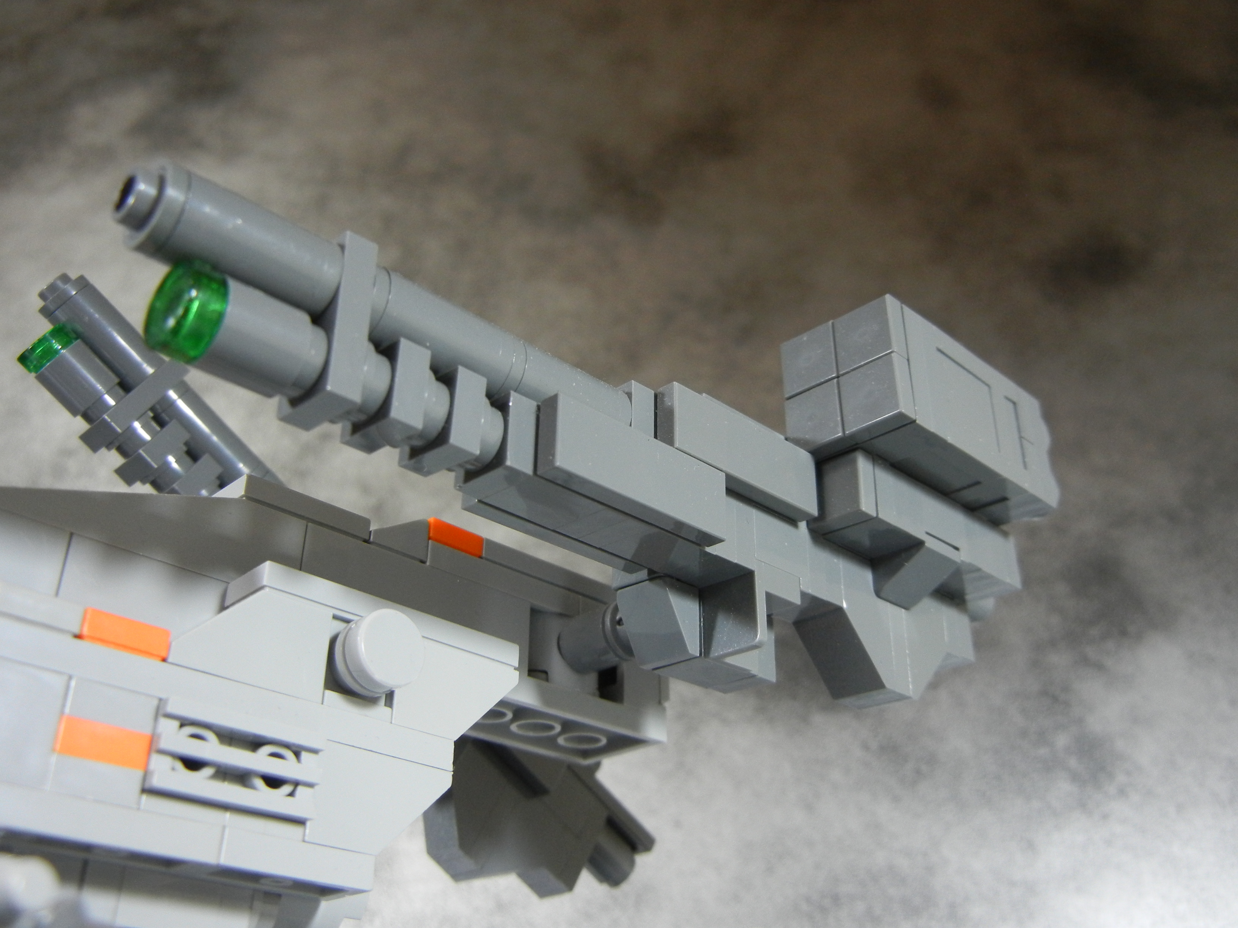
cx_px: 619
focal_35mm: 34
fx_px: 1216
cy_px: 464
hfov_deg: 54.0
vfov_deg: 41.8
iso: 400
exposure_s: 1/28.3
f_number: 3.6
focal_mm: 6.2
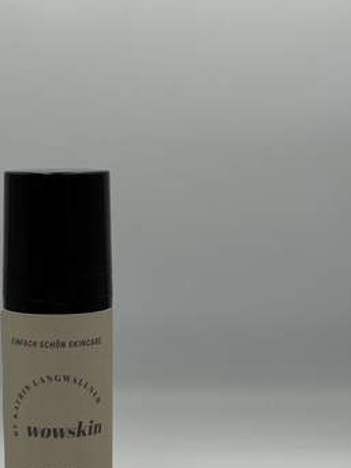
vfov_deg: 23.3
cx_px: 45
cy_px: 282
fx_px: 1136
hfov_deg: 17.3
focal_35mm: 84
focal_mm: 6.76
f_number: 1.78
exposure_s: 1/1339
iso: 64
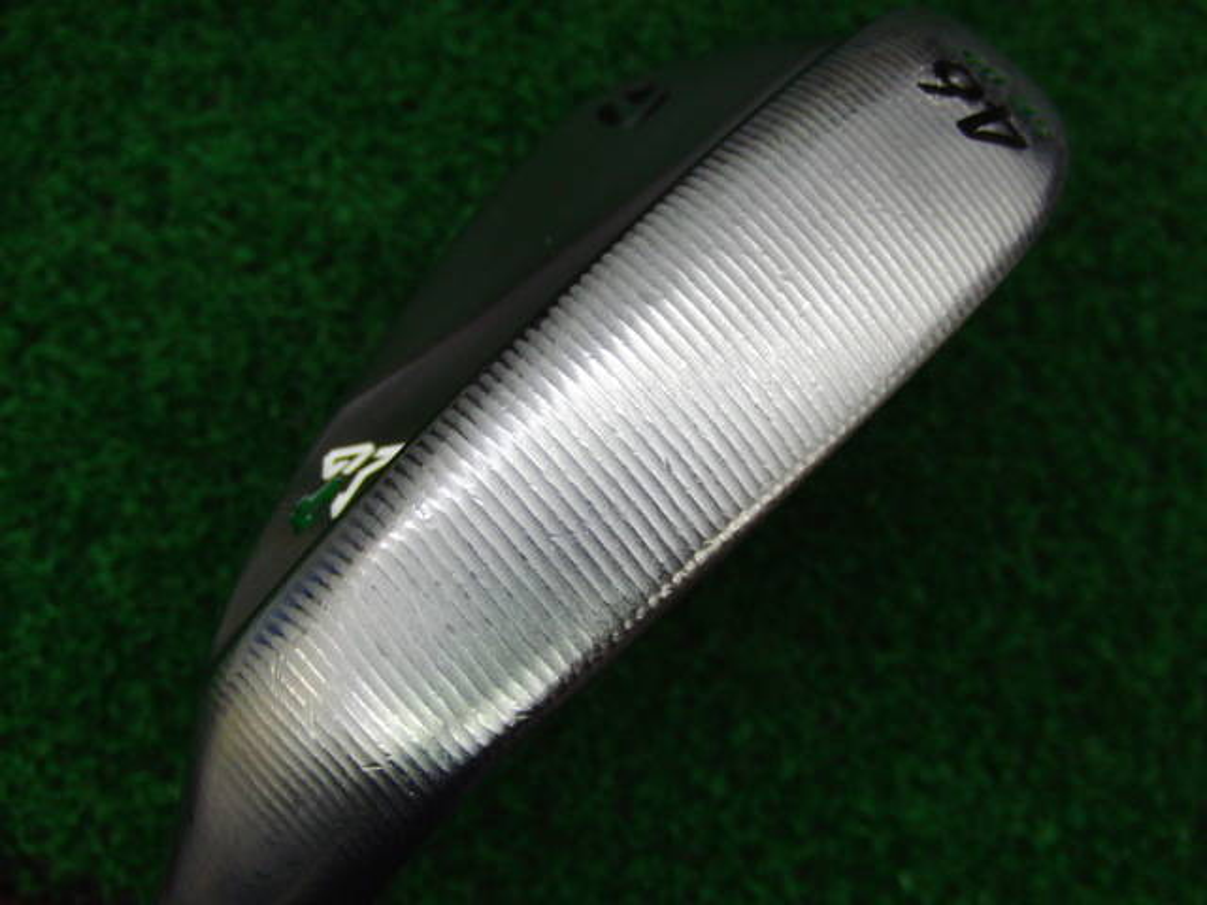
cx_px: 604
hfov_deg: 50.1
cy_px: 452
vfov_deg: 38.7
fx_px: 1290
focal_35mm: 37
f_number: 3.6
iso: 200
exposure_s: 1/80
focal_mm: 6.42
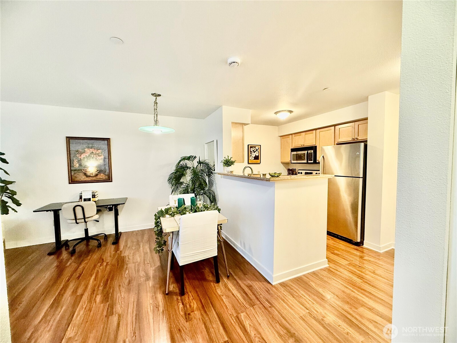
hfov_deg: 102.1
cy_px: 172
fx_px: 185
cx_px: 228
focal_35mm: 14
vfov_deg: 85.7
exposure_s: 1/60
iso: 320
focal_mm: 2.22
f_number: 2.2
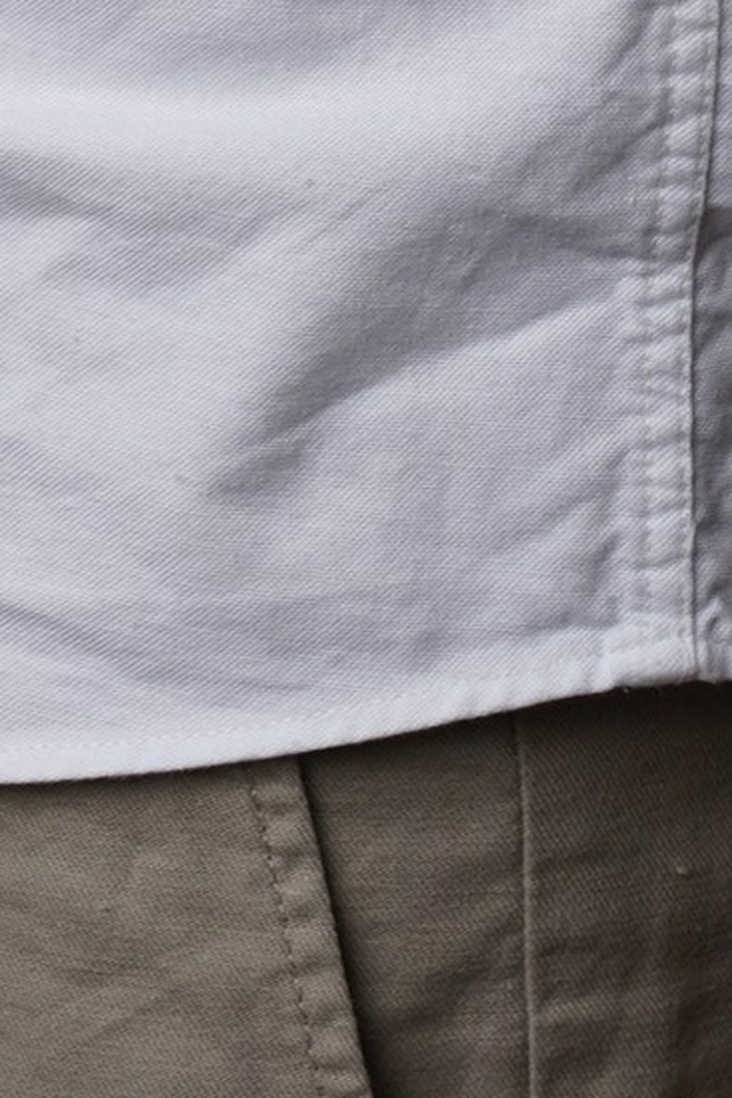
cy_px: -2715
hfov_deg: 4.6
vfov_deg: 6.2
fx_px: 8927
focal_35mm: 293
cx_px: -708
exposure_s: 1/160
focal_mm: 42.1
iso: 160
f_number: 7.1
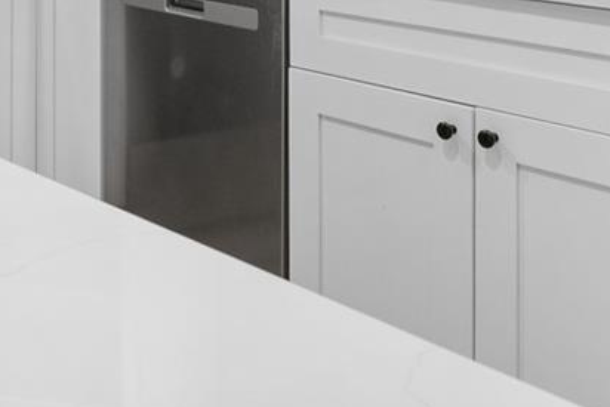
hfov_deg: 27.9
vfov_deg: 18.3
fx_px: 1152
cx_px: -3
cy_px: -158
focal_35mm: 68
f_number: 8
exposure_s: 1/40
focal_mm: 17.5
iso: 500
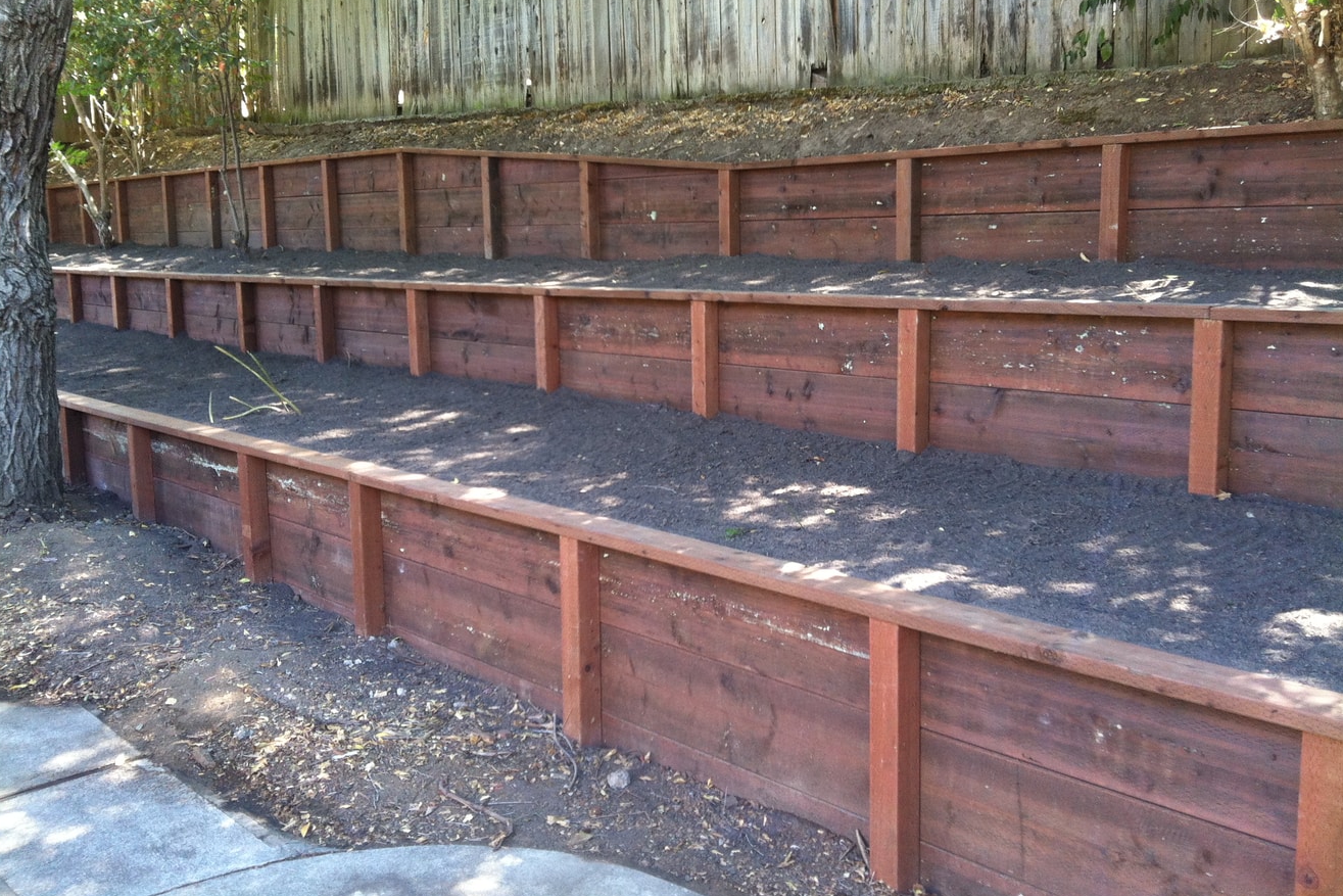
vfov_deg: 35.9
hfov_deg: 51.9
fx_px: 1380
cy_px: 391
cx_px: 675
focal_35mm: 37
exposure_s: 1/40
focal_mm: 3.85
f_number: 2.8
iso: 100
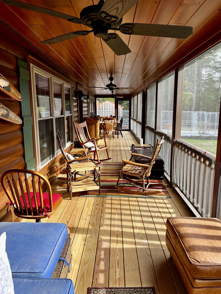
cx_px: 110
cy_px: 147
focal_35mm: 26
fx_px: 221
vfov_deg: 67.3
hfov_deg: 53.1
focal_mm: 5.7
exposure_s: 1/361
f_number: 1.5
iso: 50
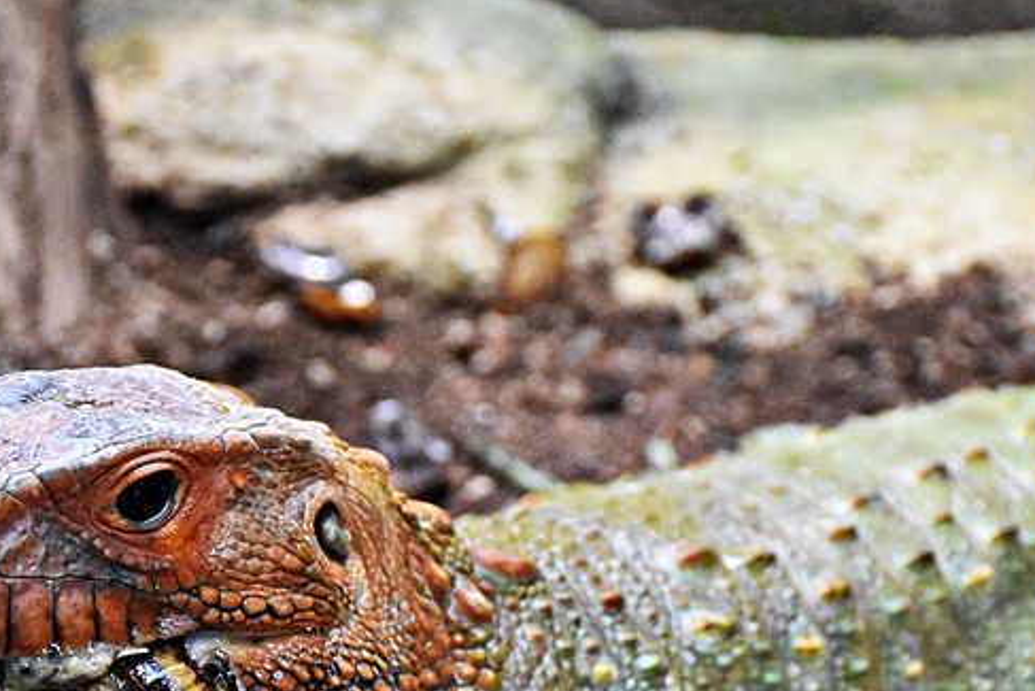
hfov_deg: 9.9
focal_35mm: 208
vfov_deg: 6.6
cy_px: 635
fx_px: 5981
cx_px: 485
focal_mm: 66
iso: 7200
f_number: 5
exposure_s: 1/125
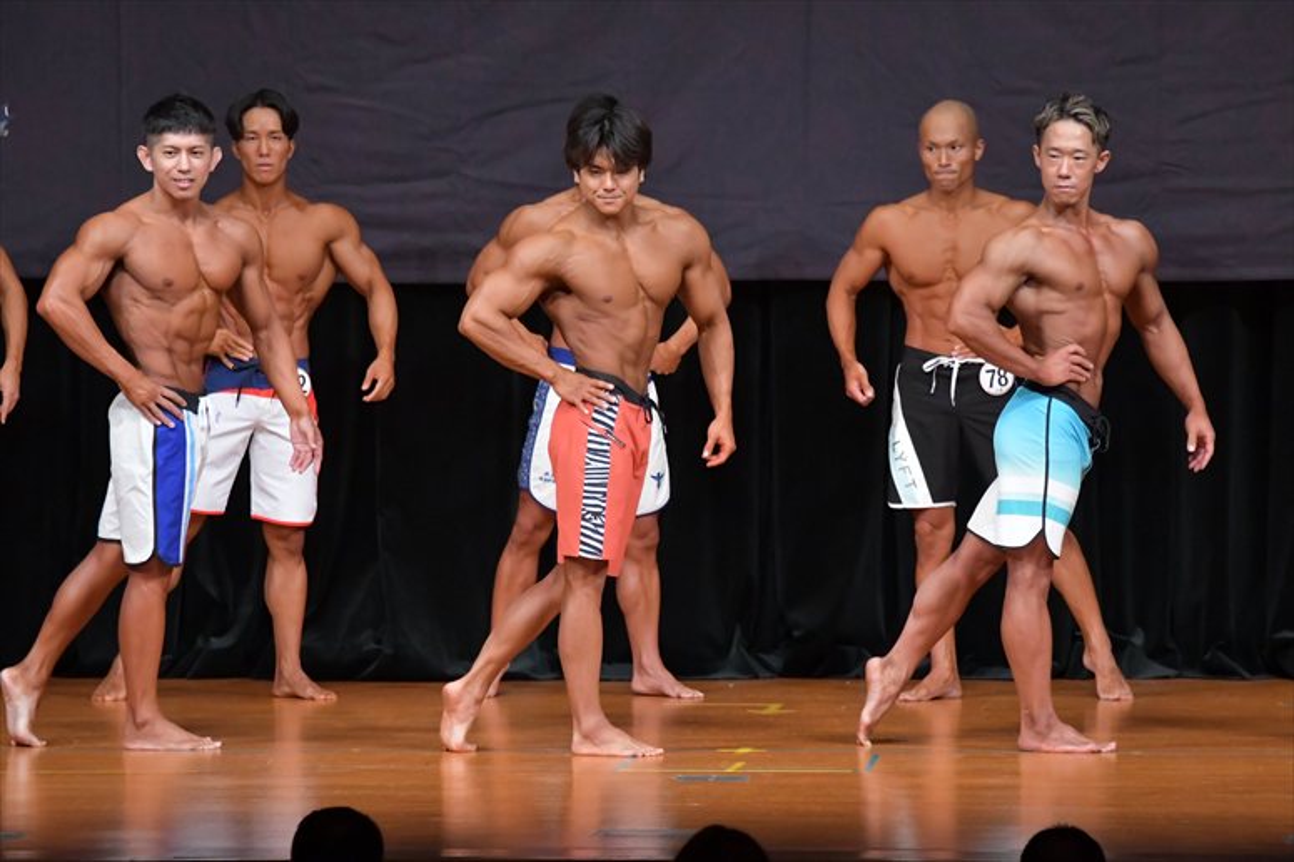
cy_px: 431
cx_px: 647
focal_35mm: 270
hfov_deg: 7.6
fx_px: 9700
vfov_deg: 5.1
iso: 5000
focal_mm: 180
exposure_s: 1/400
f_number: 5.6
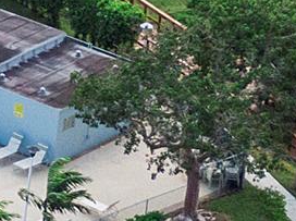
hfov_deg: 5.1
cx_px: -736
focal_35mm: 362
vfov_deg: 4.1
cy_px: -162
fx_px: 3090
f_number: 3.8
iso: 100
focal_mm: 8.6
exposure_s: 1/500
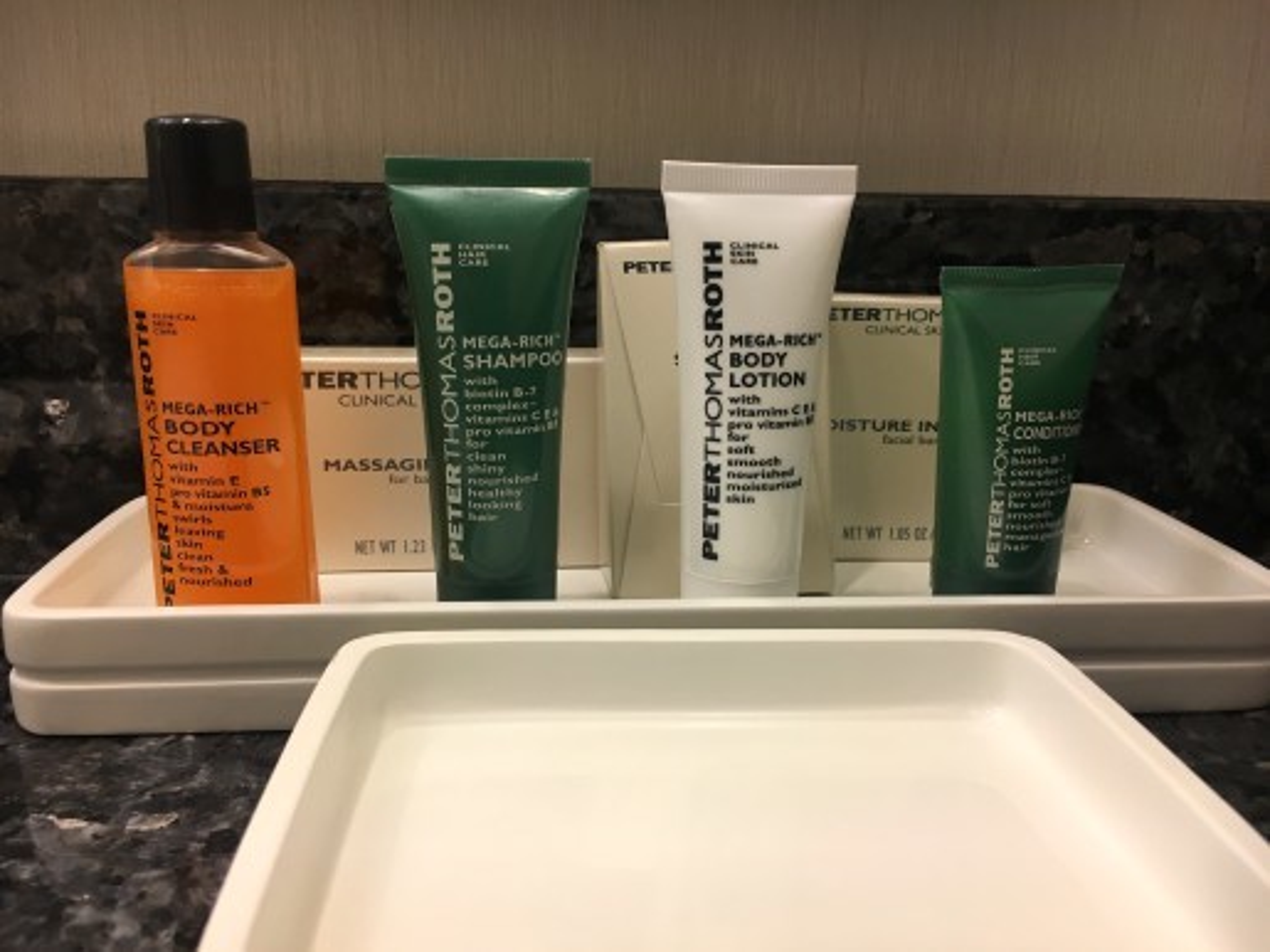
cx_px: 635
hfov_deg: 61.7
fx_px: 1064
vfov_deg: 48.2
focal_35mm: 29
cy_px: 476
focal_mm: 4.15
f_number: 2.2
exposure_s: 1/30
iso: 50
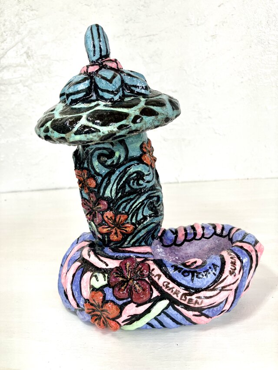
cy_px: 185
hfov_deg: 49.8
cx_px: 139
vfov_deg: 63.4
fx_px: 300
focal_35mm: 28
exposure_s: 1/163
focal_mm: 3.99
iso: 25
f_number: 1.8
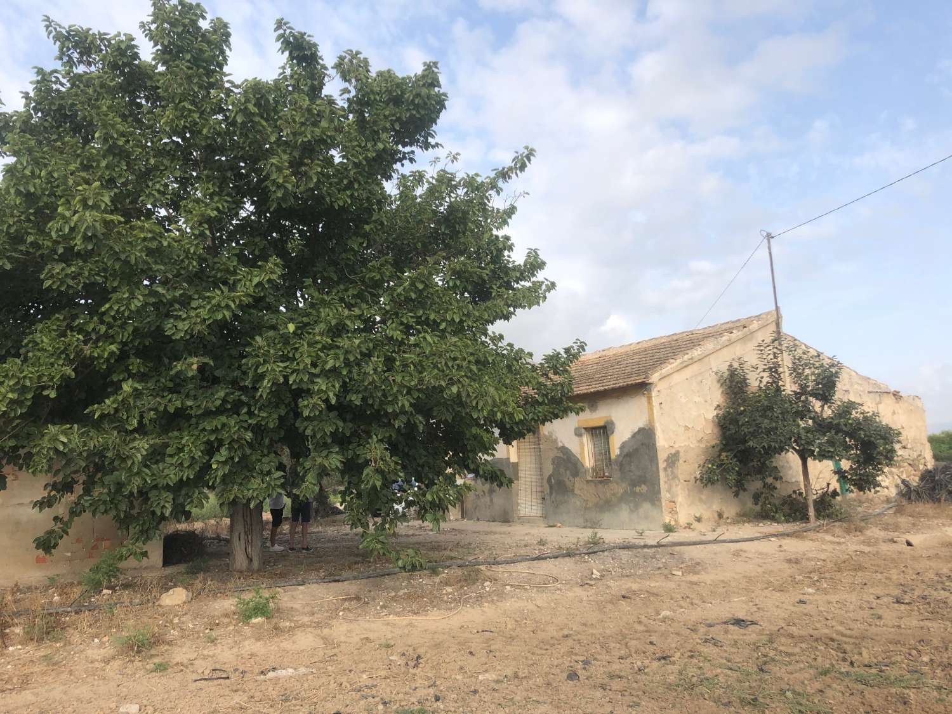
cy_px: 357
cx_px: 476
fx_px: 770
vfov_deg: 49.7
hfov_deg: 63.4
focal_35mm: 28
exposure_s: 1/1333
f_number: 1.8
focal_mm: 3.99
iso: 20
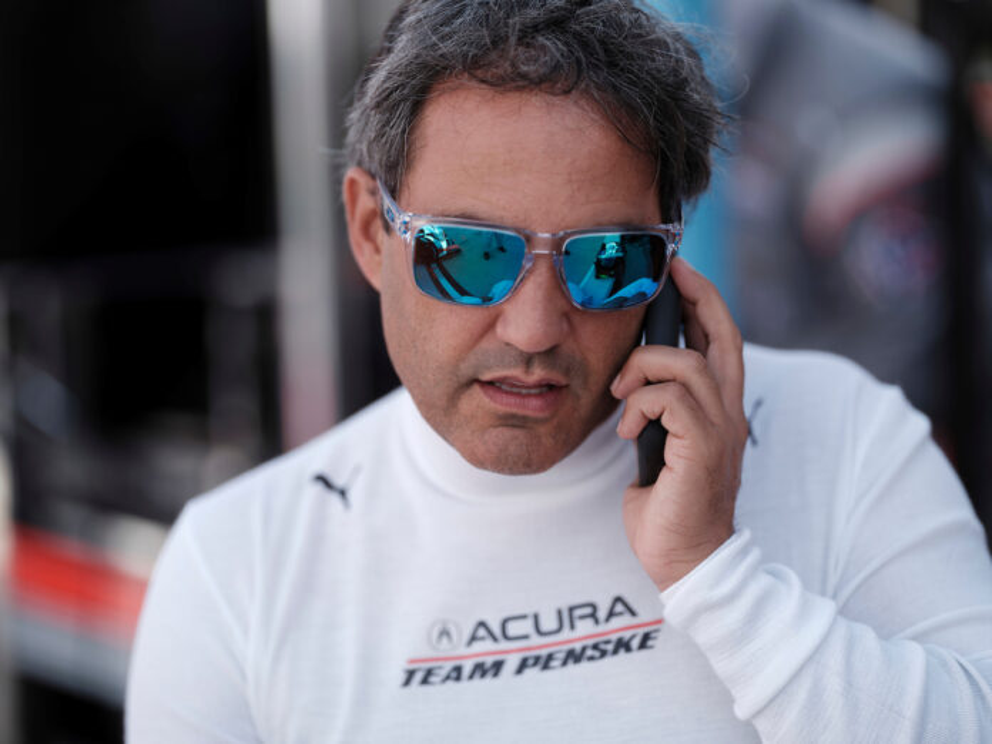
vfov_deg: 17.0
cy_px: 372
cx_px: 496
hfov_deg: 22.5
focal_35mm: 87
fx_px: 2493
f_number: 2
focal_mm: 110
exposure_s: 1/850
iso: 100
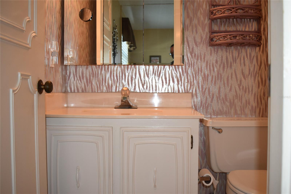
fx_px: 279
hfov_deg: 55.1
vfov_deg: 38.3
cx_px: 146
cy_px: 97
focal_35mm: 34
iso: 800
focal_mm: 23
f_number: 3.8
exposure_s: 1/160
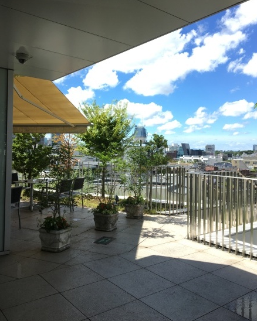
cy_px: 151
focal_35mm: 31
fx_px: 295
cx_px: 130
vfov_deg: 57.2
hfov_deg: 47.1
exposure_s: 1/680
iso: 25
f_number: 2.2
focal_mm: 4.15
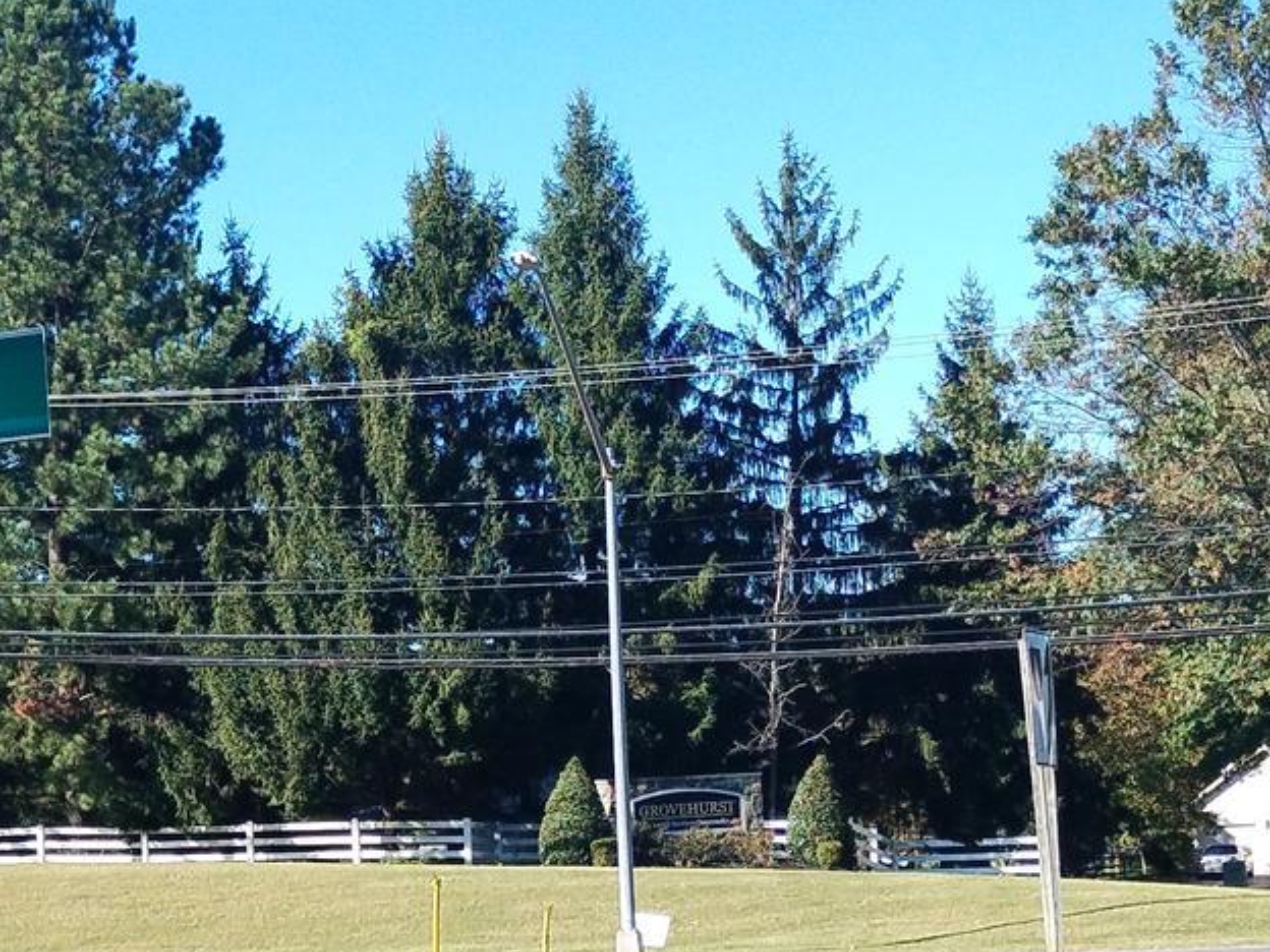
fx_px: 3008
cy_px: 771
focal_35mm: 82
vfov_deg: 17.8
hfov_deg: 22.7
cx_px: -49
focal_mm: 4.71
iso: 100
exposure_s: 1/1406
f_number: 1.7
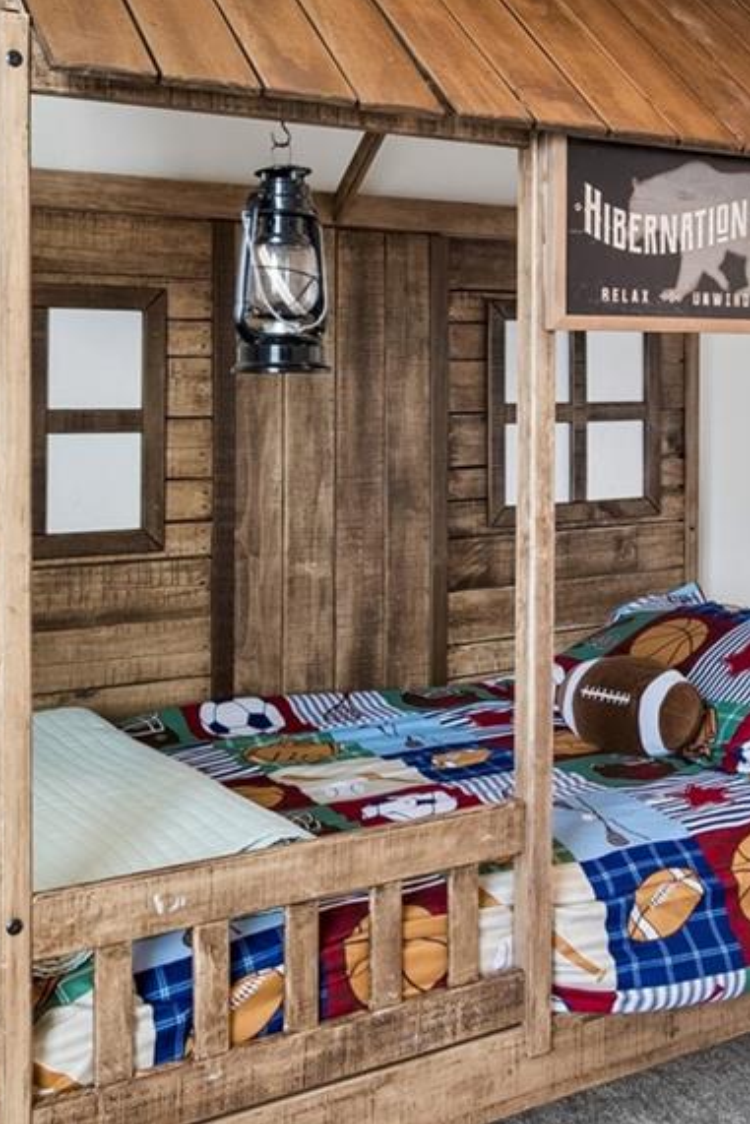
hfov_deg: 31.9
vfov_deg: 45.7
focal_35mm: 42
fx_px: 1312
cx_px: 384
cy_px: 380
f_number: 7.1
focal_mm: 10
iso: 100
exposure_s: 1/2
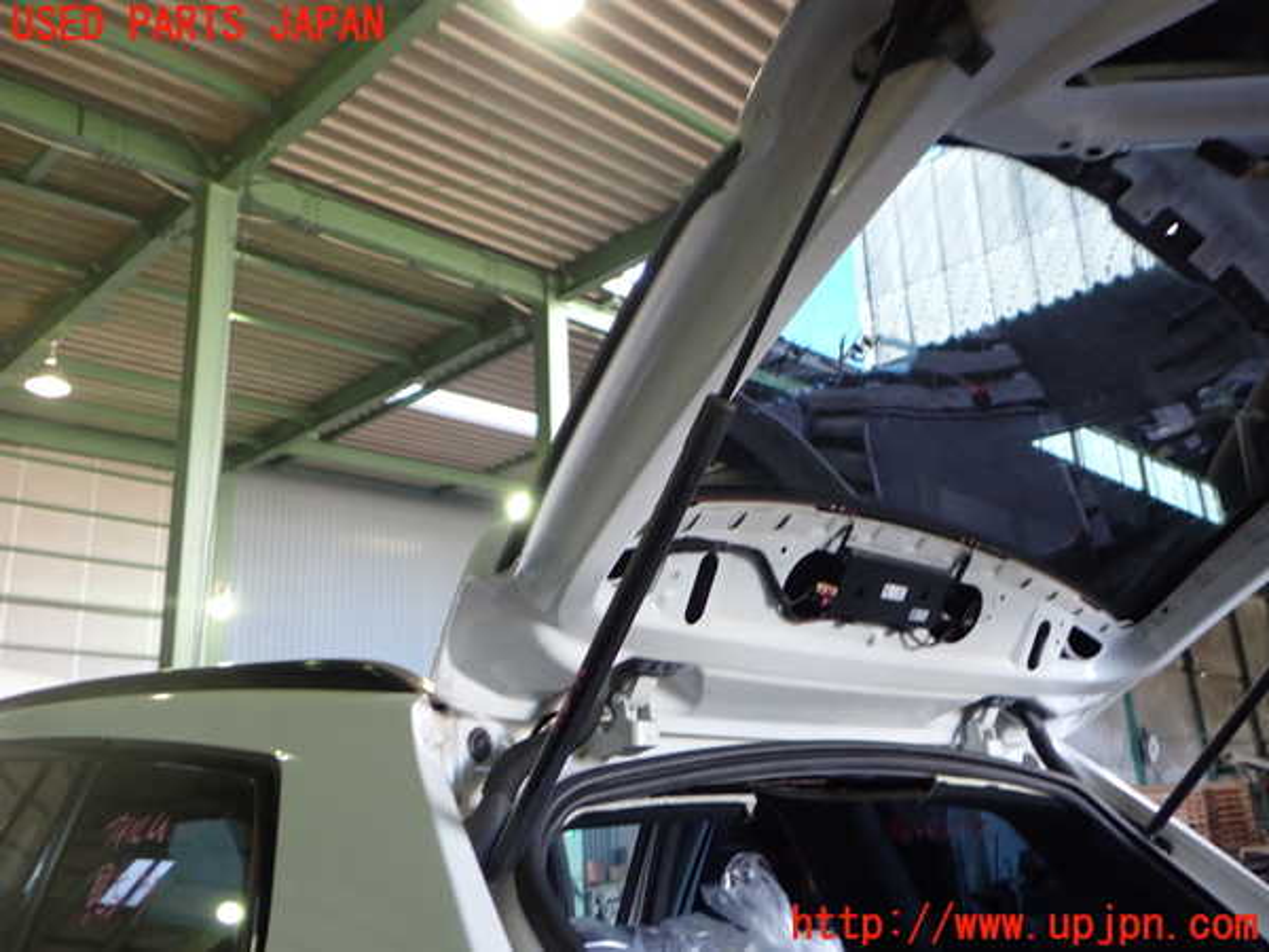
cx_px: 634
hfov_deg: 60.0
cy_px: 476
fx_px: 1100
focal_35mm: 30
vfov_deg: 46.8
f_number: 2.3
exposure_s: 1/40
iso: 200
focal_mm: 5.4
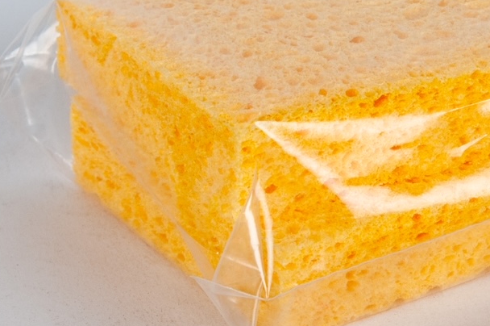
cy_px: 136
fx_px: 1632
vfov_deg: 11.4
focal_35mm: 120
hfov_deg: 17.0
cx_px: 375
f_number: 8
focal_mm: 38
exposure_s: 1/125
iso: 100
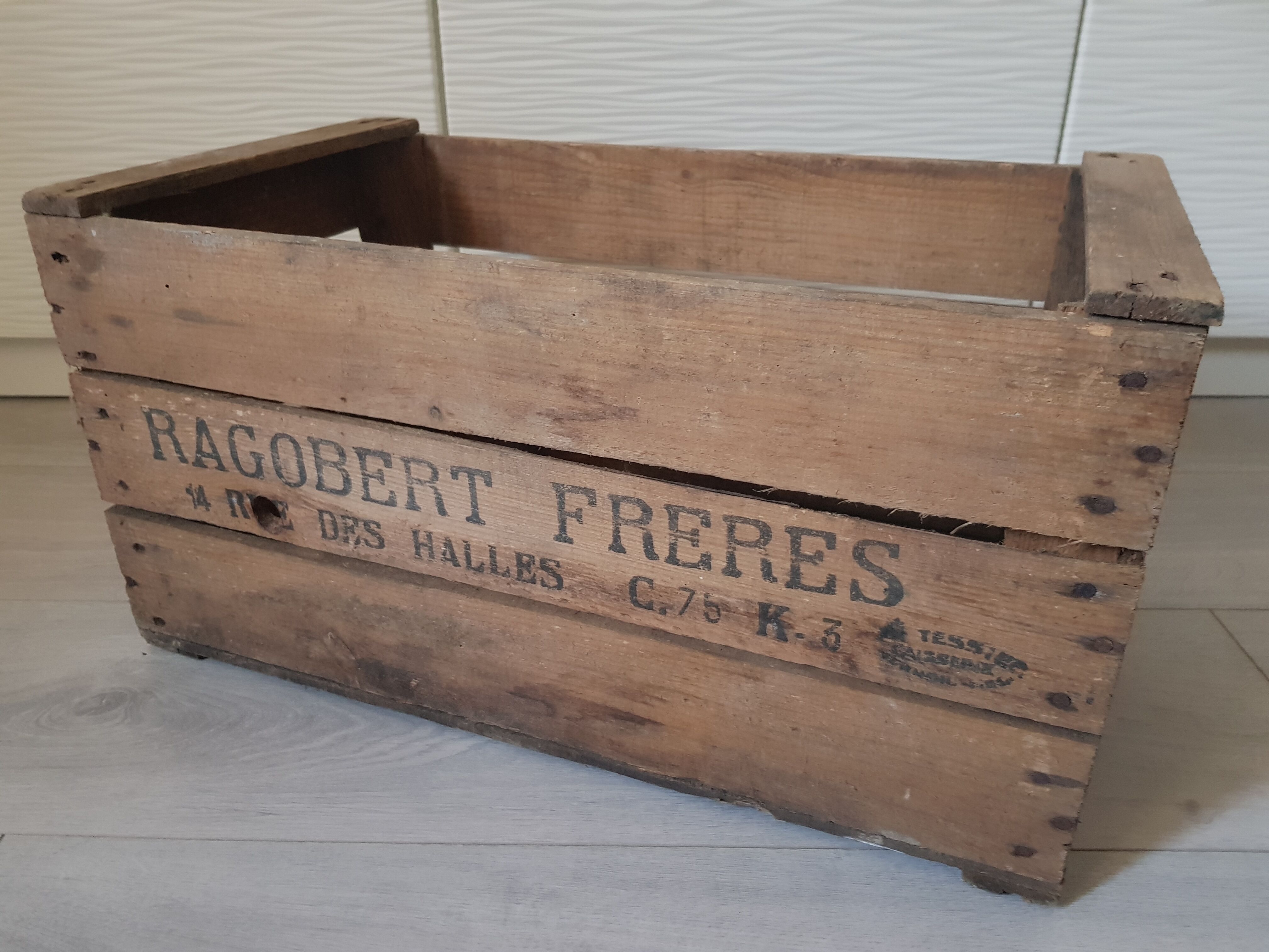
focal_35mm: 26
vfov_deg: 53.1
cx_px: 634
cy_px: 476
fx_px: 953
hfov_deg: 67.3
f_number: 1.7
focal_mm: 4.3
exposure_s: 1/10
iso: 250
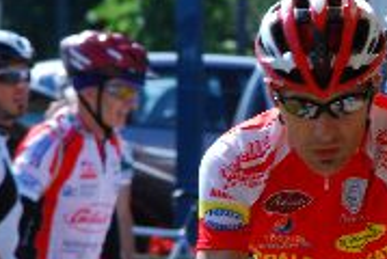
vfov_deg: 1.8
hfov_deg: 2.7
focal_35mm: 755
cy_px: 159
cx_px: 359
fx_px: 8130
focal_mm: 200
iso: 200
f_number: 13
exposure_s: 1/100
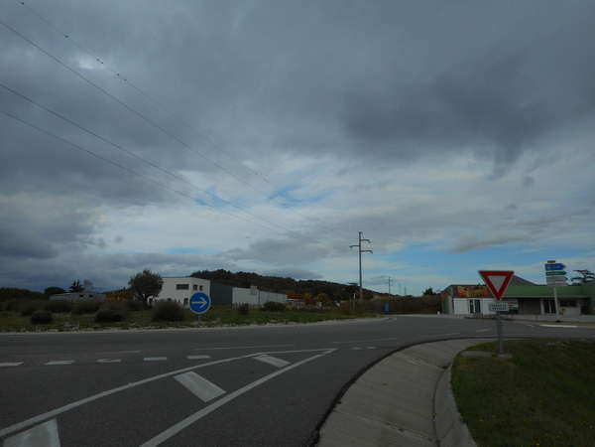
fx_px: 430
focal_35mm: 25
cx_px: 298
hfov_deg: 69.4
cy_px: 224
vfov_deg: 54.9
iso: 80
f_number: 3.7
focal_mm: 4.5
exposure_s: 1/1250
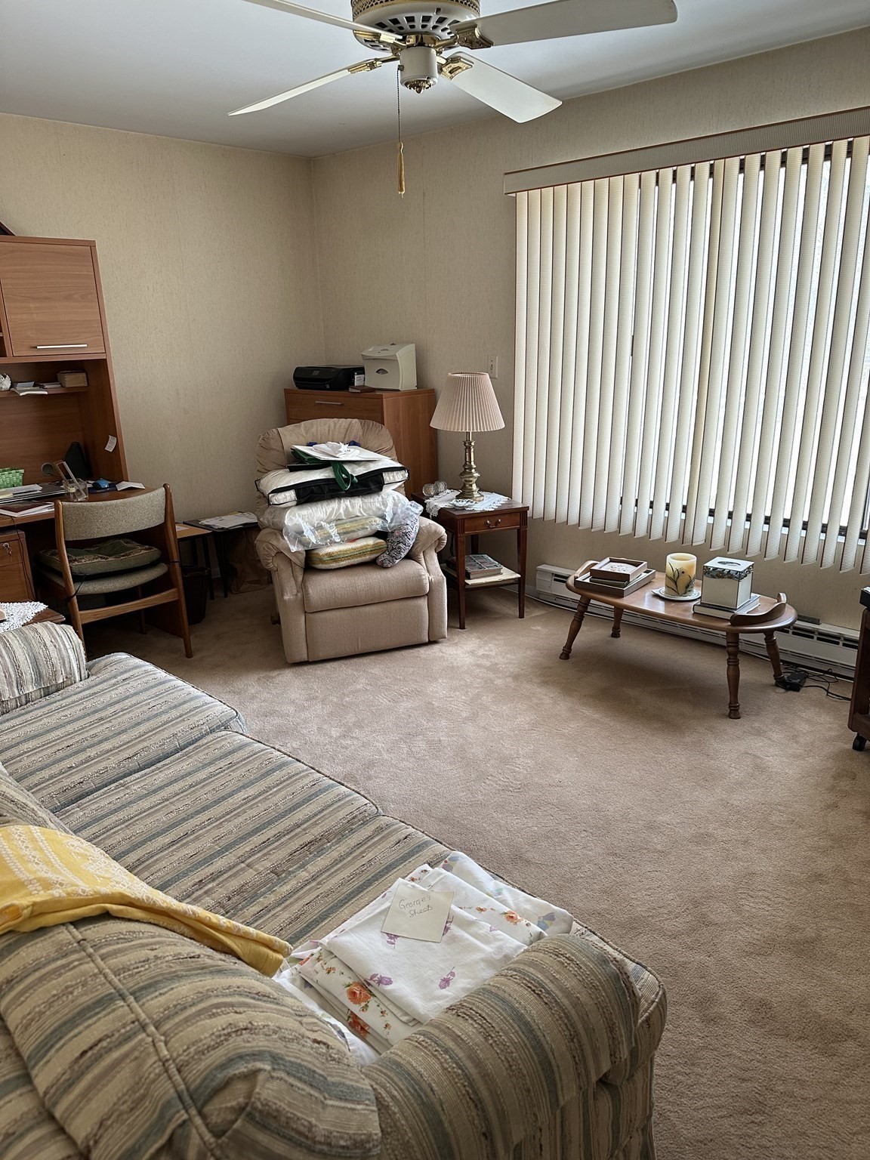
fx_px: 804
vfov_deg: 71.6
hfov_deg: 56.8
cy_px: 580
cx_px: 435
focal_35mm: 24
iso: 160
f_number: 1.78
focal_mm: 6.86
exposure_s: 1/120
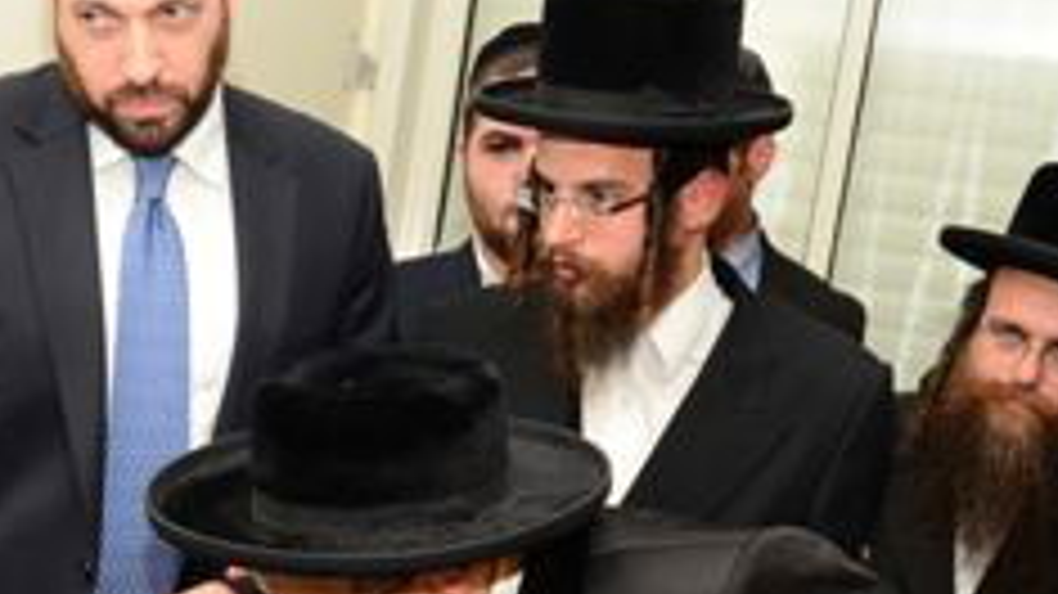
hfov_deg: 27.1
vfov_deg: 14.8
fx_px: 2159
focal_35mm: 77
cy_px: 828
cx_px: 230
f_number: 5.6
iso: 800
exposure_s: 1/160
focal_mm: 18
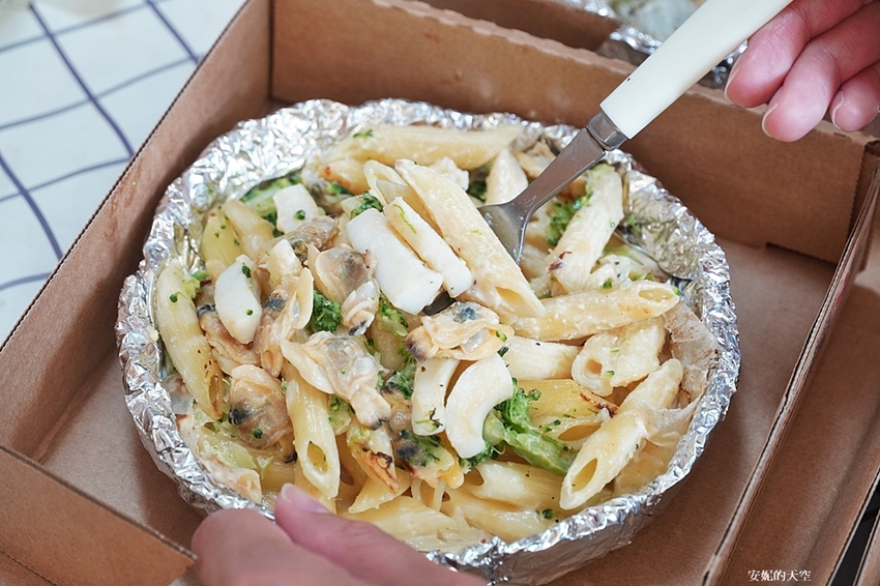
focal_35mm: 120
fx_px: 2932
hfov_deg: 17.1
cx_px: 440
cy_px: 293
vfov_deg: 11.4
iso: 1000
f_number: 5.6
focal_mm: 80
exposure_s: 1/25
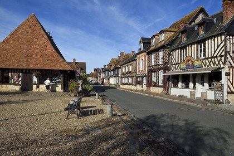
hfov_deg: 73.7
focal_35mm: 24
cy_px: 78
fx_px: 156
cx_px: 117
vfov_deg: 53.1
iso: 200
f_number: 14
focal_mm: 24
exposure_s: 1/320
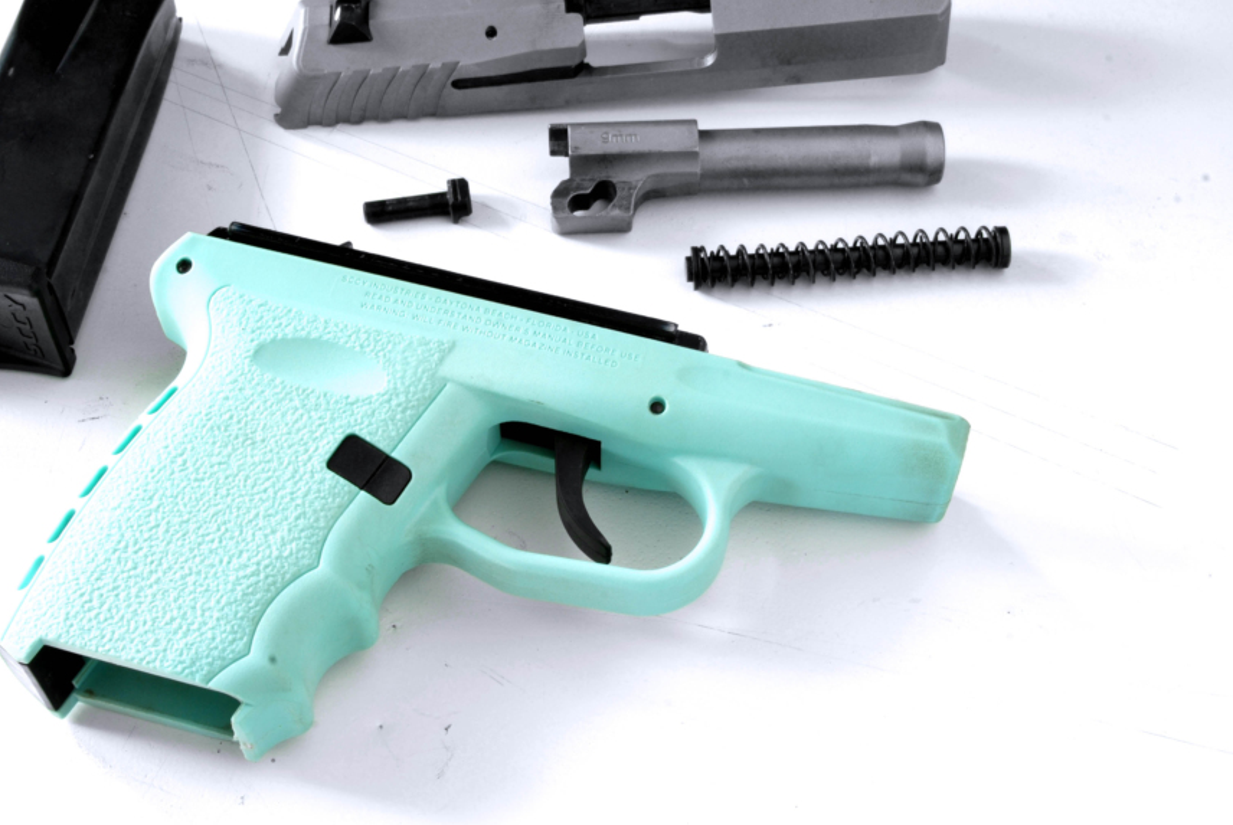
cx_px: 503
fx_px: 2092
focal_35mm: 61
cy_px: 359
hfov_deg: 32.8
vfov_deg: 22.3
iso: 100
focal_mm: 34
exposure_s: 10
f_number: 22
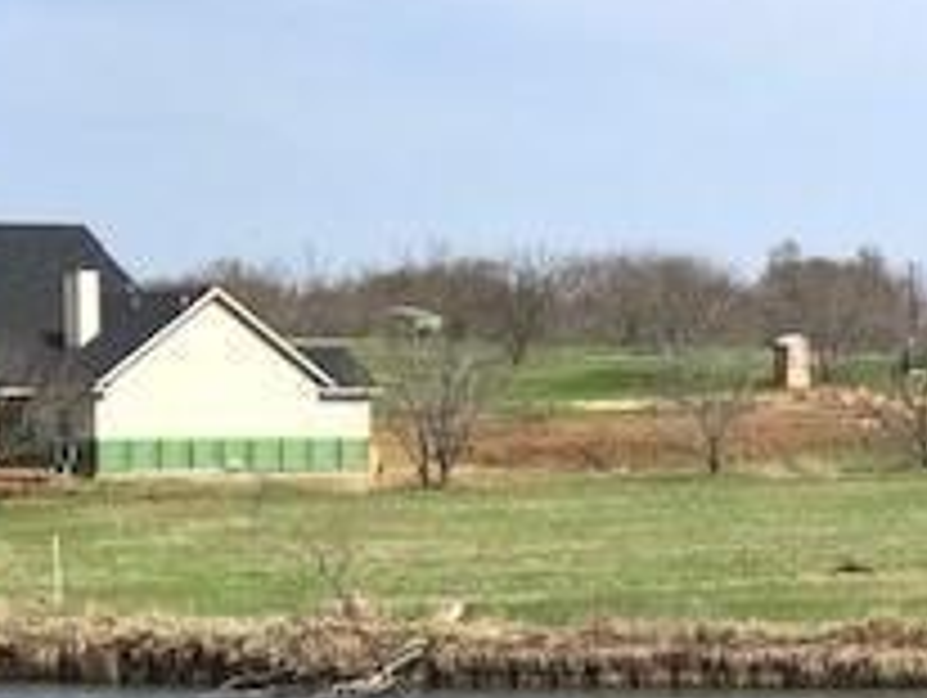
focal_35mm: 177
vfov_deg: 8.3
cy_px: 977
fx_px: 4746
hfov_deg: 11.2
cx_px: 369
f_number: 2.8
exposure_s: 1/1168
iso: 20
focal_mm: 6.6
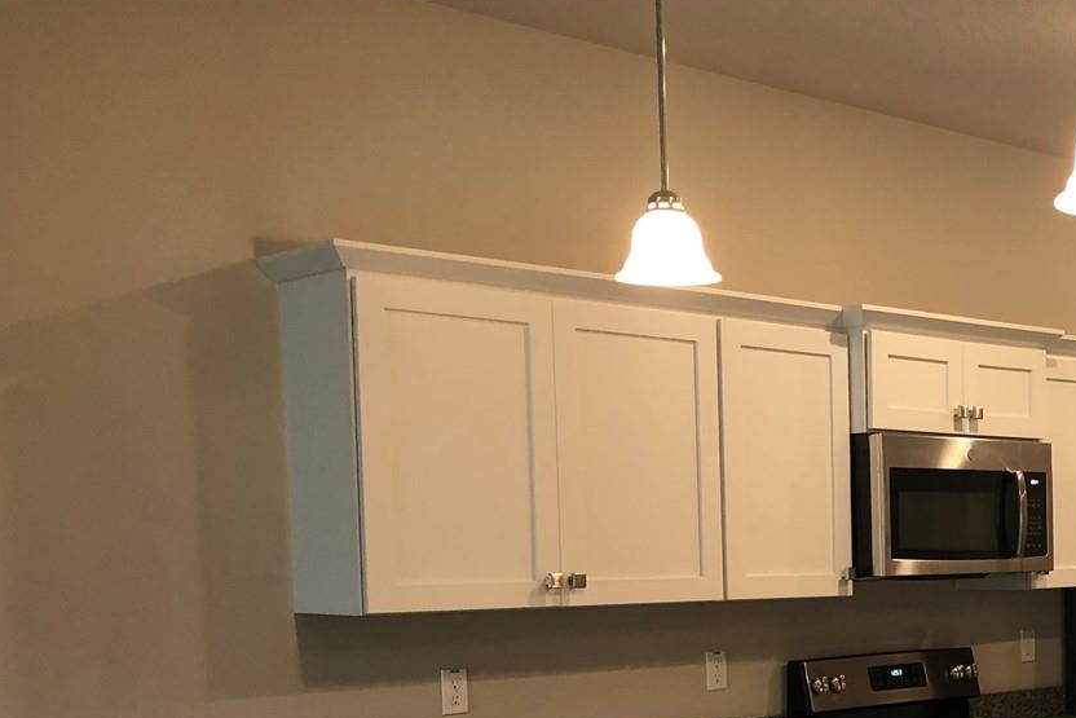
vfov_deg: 23.3
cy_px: 705
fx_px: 1674
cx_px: 1011
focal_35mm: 56
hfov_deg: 33.4
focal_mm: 3.99
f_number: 1.8
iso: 40
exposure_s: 1/17
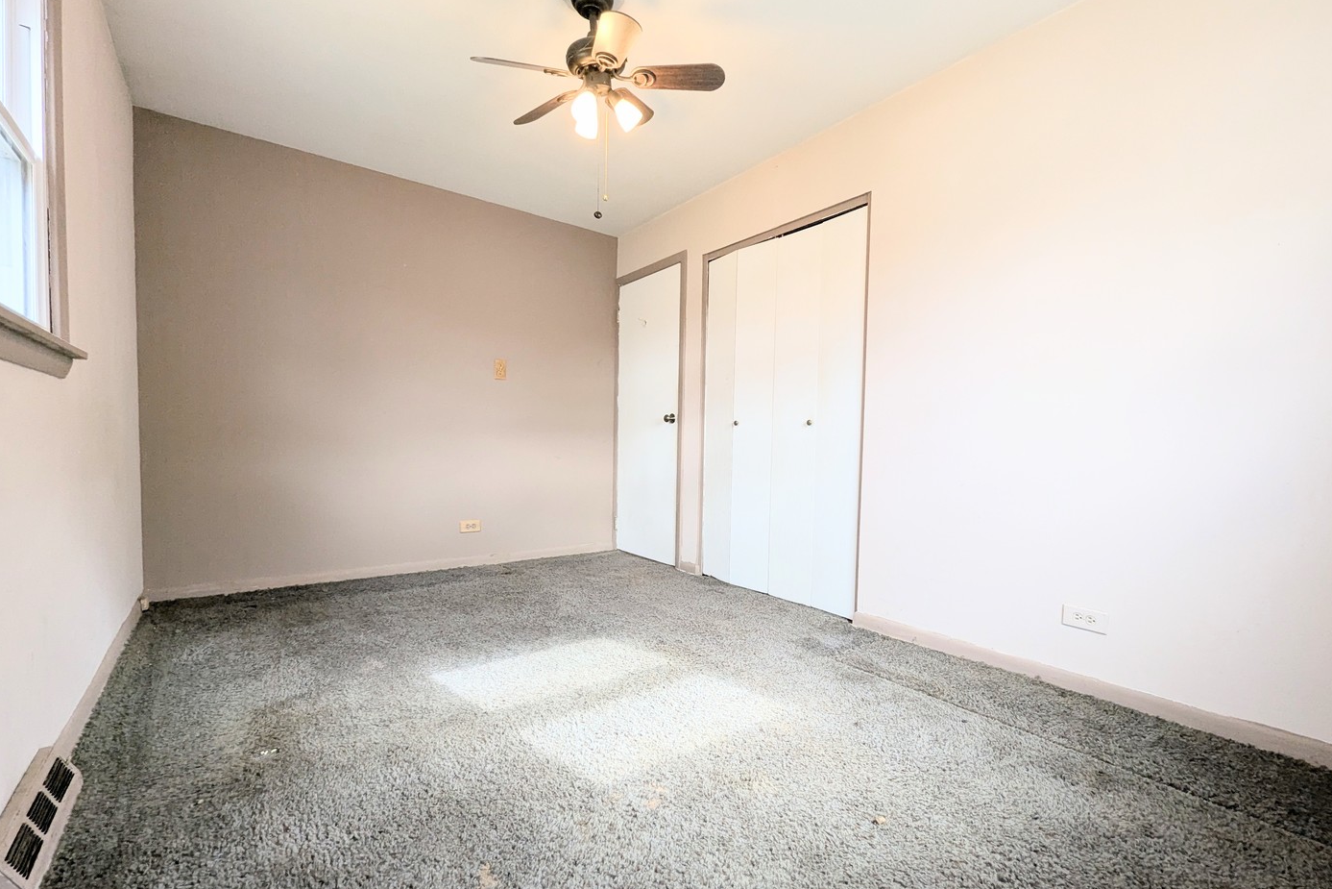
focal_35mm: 14
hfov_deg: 104.2
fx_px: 518
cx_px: 667
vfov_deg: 81.2
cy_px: 452
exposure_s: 1/40
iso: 81
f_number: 2.2
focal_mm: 1.95
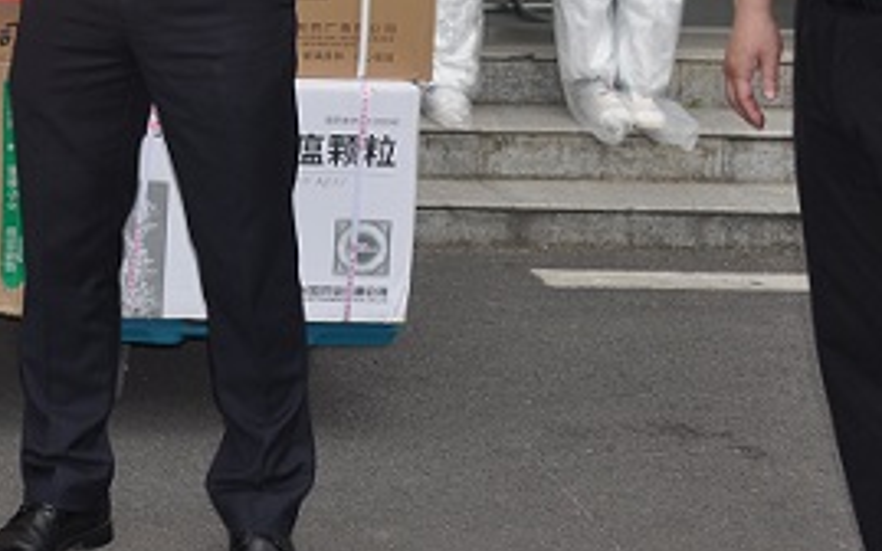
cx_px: -151
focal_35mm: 95
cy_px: -212
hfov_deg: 20.5
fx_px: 2292
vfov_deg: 13.1
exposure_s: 1/200
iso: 200
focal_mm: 23
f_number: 7.1
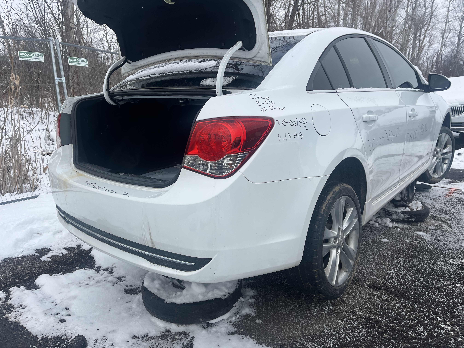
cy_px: 174
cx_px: 232
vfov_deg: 53.1
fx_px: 349
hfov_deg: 67.3
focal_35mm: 26
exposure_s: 1/3876
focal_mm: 5.1
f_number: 1.6
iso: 50
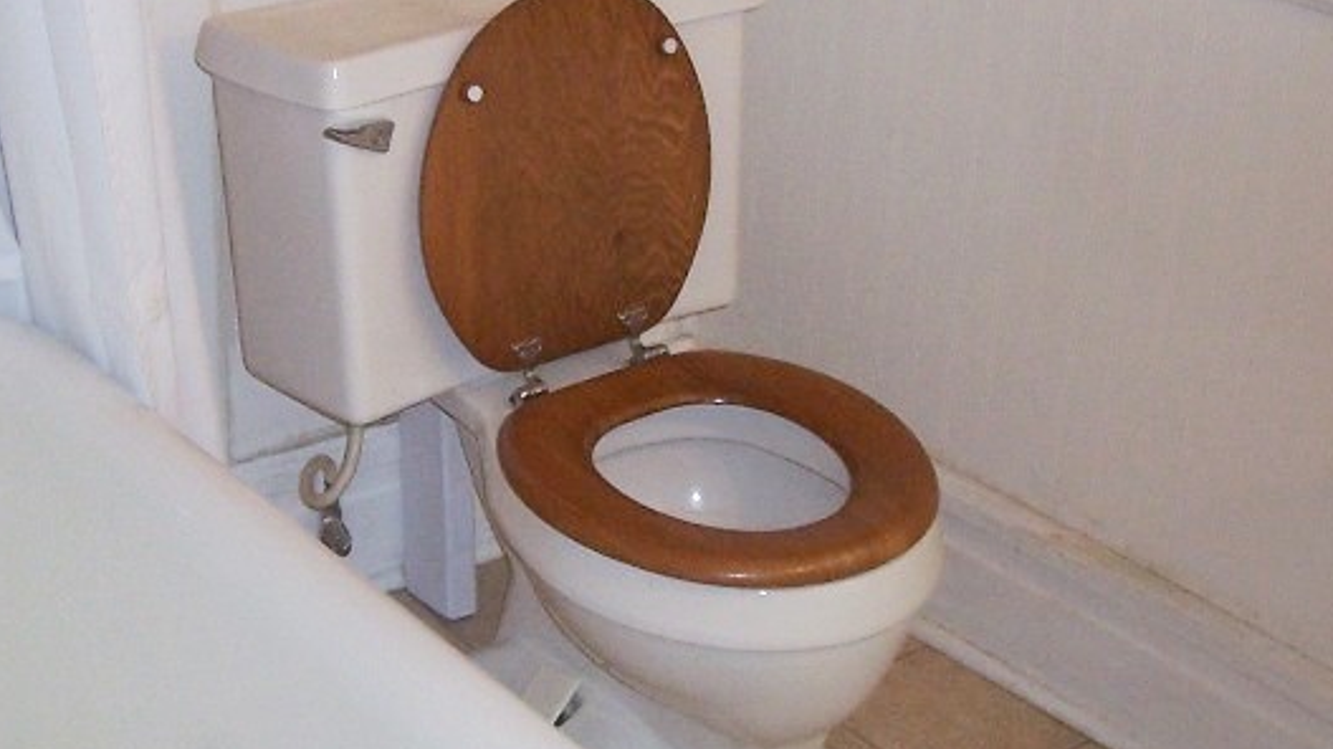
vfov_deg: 16.7
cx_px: 460
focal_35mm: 72
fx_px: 2544
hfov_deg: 29.2
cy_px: 276
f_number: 2.7
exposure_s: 1/60
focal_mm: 5.6
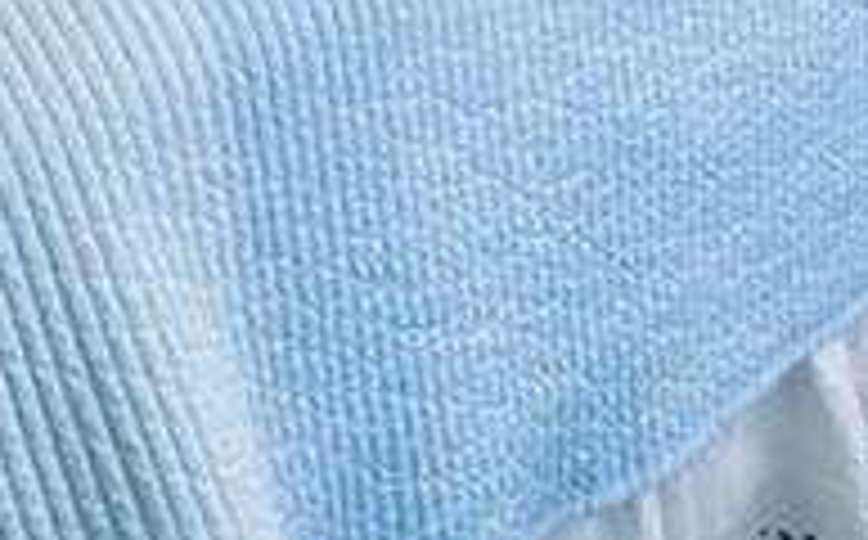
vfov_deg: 12.1
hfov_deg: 20.3
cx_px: -765
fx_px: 1535
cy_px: -988
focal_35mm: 65
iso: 125
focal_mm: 12
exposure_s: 1/4
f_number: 7.1
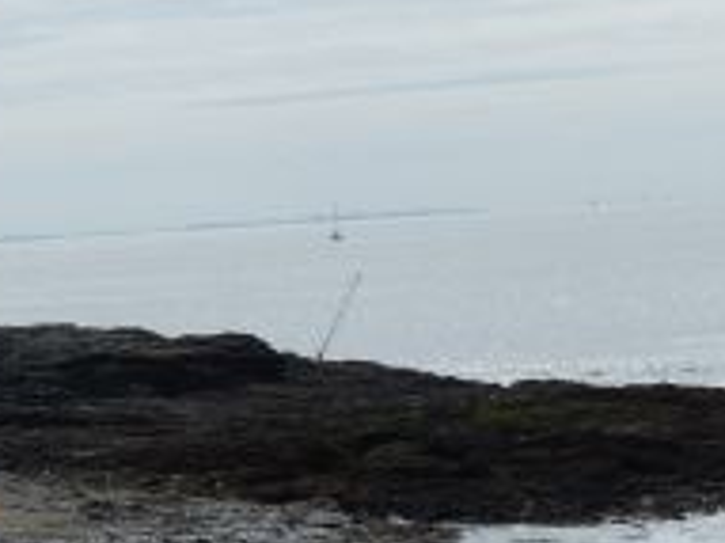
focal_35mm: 204
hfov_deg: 9.7
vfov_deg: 7.3
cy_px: 488
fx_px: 4270
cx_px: 467
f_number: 4.5
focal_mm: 14
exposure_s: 1/1600
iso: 100
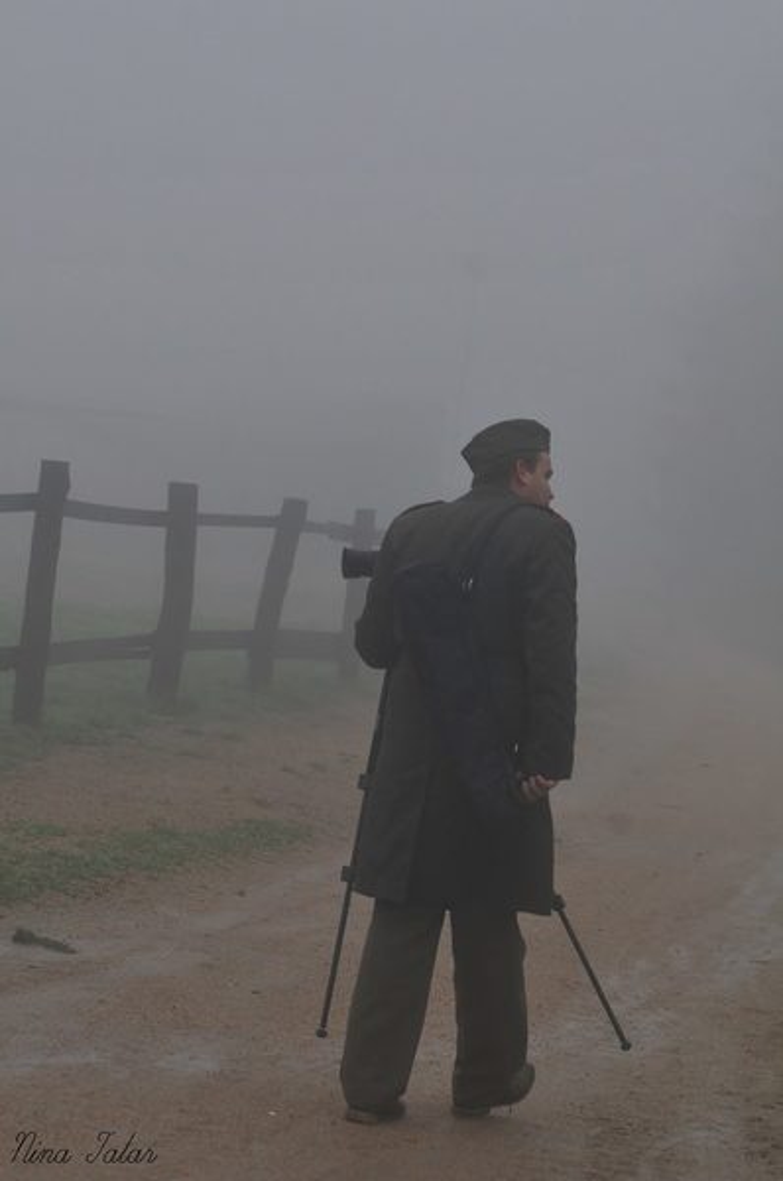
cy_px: 590
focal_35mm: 135
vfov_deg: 15.2
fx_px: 4419
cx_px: 392
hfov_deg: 10.1
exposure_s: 1/500
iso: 400
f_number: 7.1
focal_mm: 90
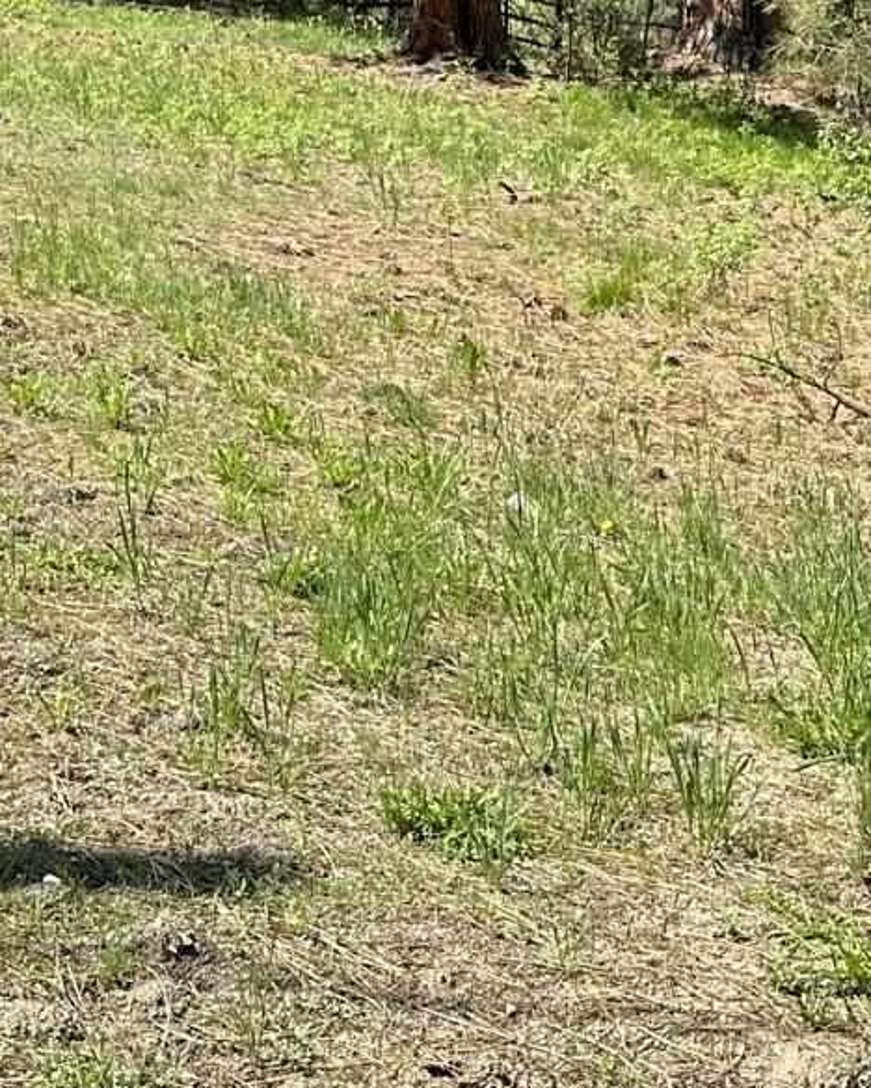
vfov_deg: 21.5
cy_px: -253
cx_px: 383
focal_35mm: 82
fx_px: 2642
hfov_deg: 18.7
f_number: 1.78
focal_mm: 6.86
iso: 80
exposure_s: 1/1664
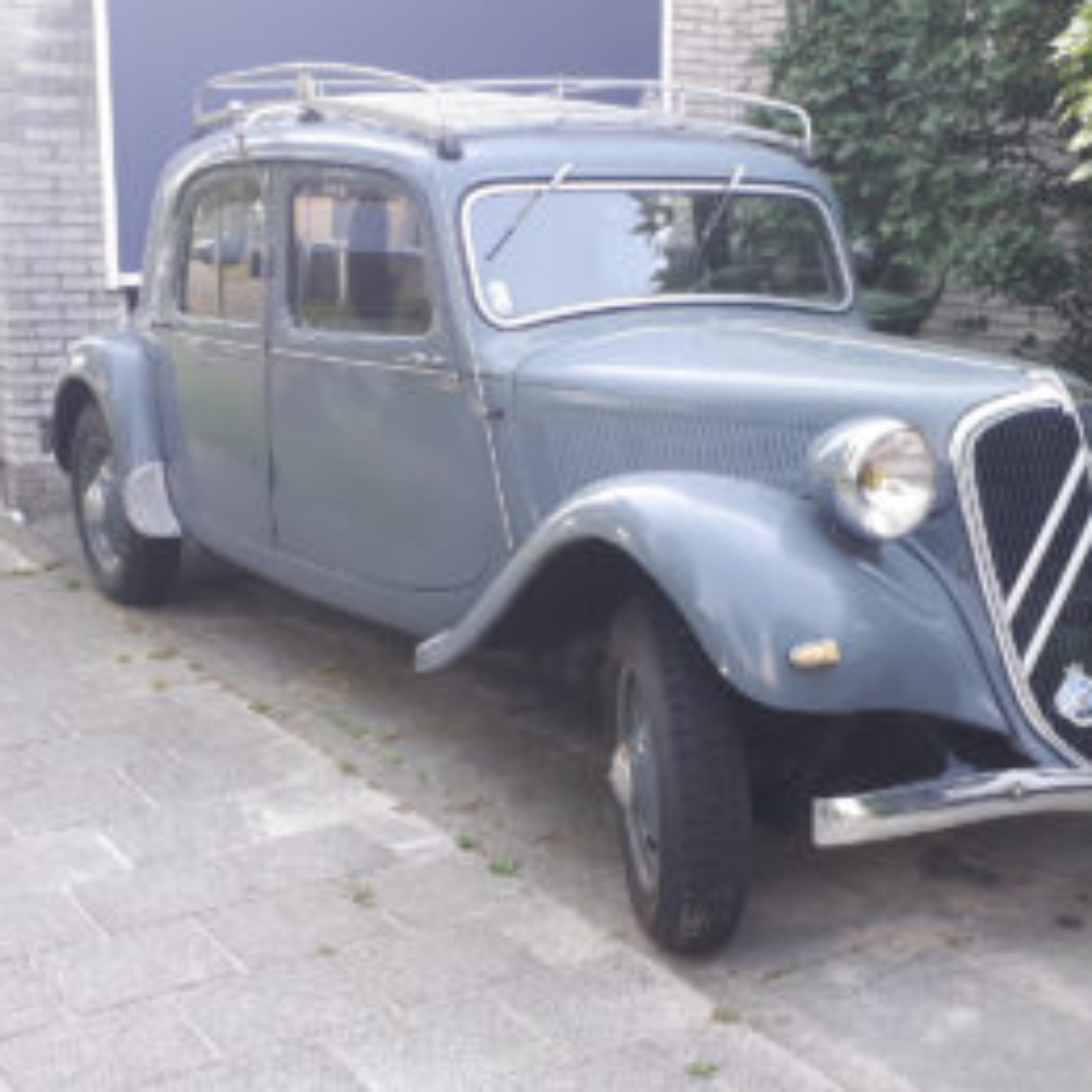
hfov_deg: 48.8
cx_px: 735
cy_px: 529
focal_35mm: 33
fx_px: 1178
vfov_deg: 49.7
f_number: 1.9
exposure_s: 1/100
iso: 64
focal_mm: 3.6
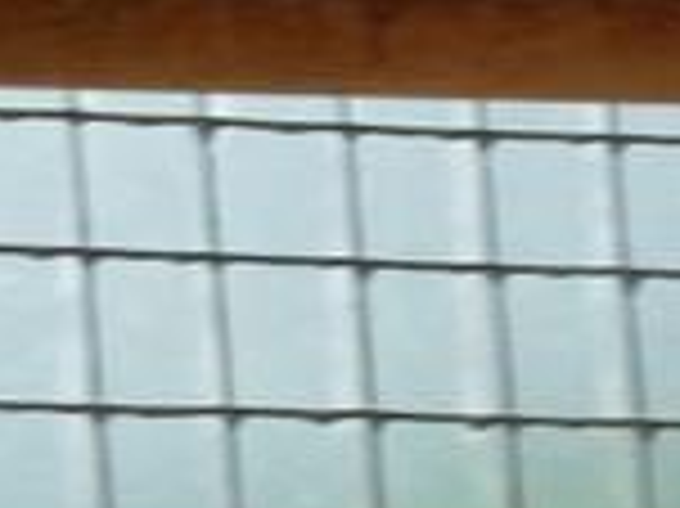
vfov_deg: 2.3
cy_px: -364
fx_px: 12425
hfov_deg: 3.1
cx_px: 1189
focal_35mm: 633
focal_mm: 28.3
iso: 160
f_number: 3.7
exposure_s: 1/50
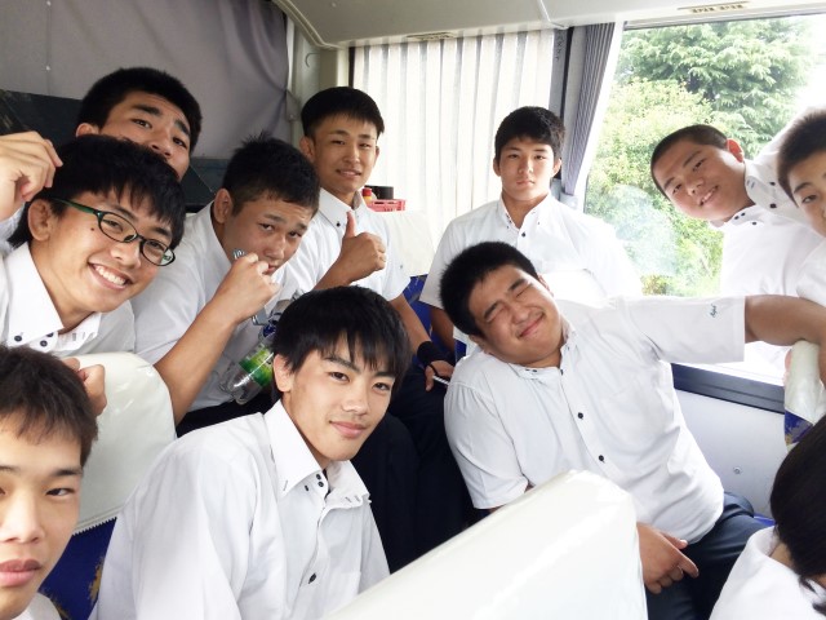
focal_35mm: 29
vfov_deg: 48.2
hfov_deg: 61.7
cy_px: 310
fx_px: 692
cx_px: 413
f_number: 2.2
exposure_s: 1/120
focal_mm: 4.15
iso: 40
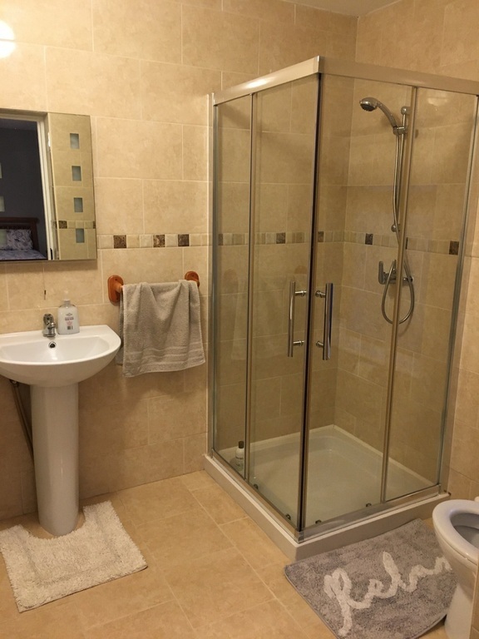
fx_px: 535
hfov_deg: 48.2
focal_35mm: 29
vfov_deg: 61.7
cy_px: 320
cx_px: 240
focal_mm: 4.15
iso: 200
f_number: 2.2
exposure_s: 1/33
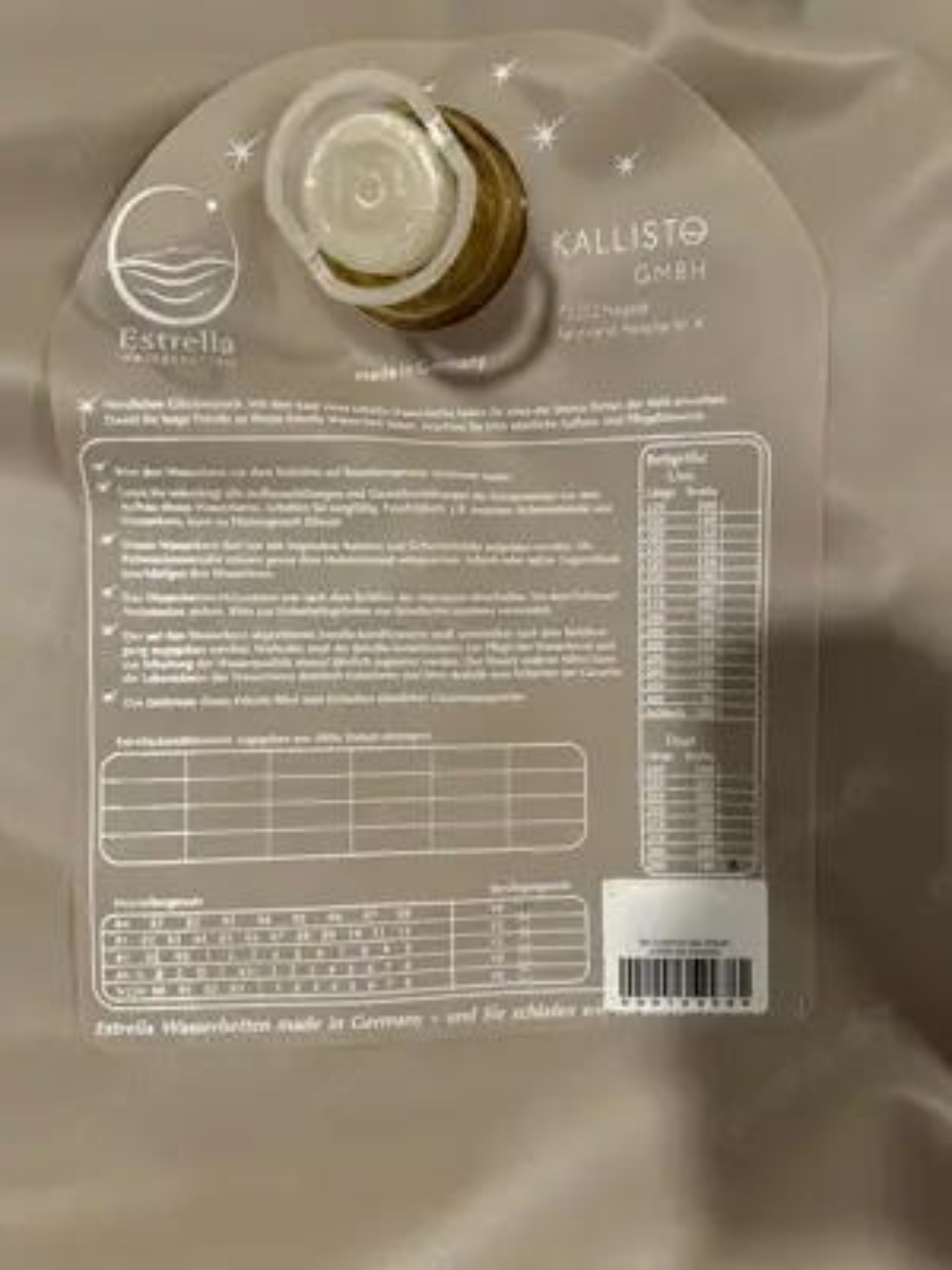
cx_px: 476
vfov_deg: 71.6
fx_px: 880
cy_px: 635
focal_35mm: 24
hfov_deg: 56.8
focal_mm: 6.76
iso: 250
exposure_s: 1/50
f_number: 1.78
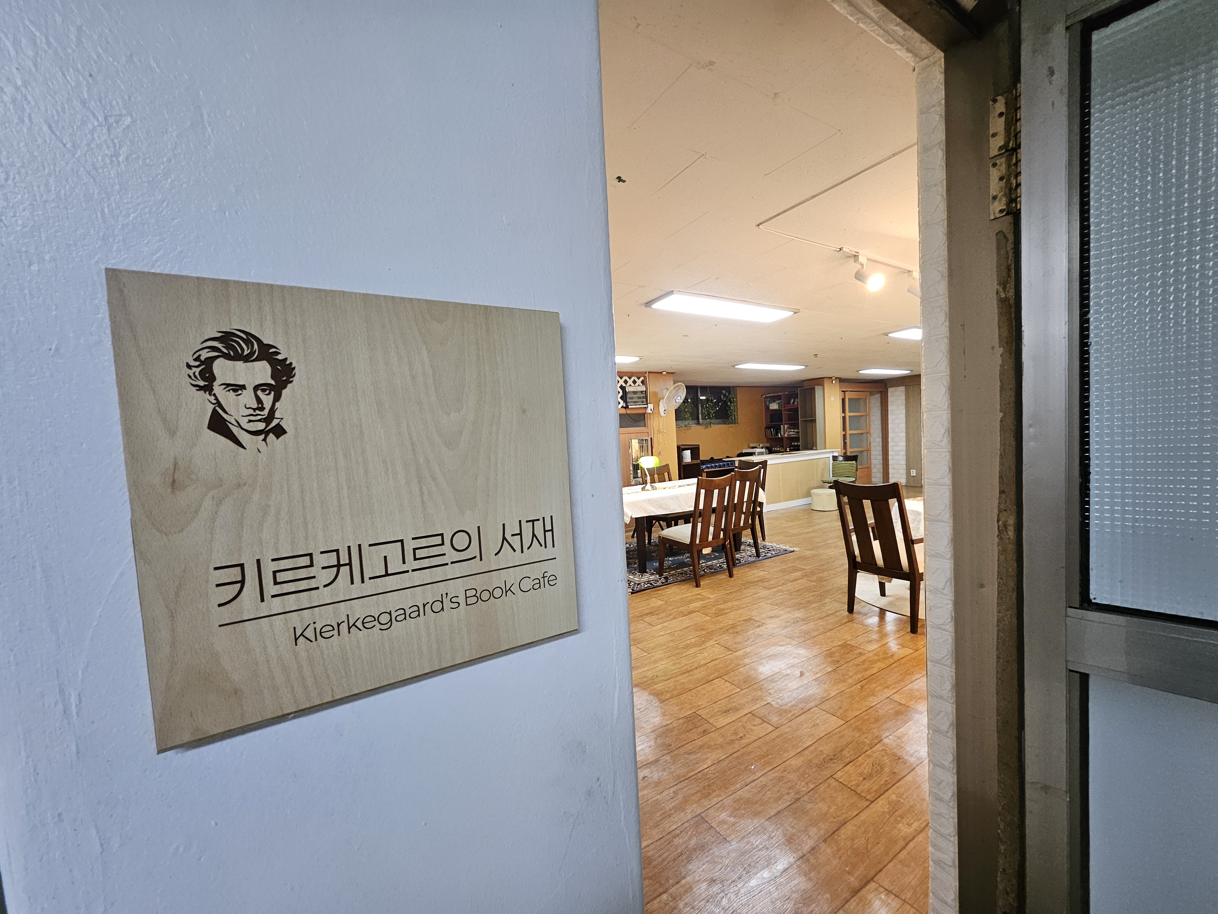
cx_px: 609
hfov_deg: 106.2
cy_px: 457
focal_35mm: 13
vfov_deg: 89.9
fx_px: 457
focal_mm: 1.74
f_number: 2.2
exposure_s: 1/60
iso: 200
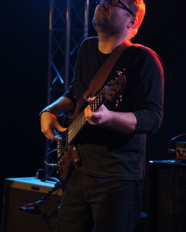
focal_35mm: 129
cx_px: 93
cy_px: 93
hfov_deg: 12.0
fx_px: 885
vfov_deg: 15.0
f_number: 4.5
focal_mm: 75
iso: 1600
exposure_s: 1/60
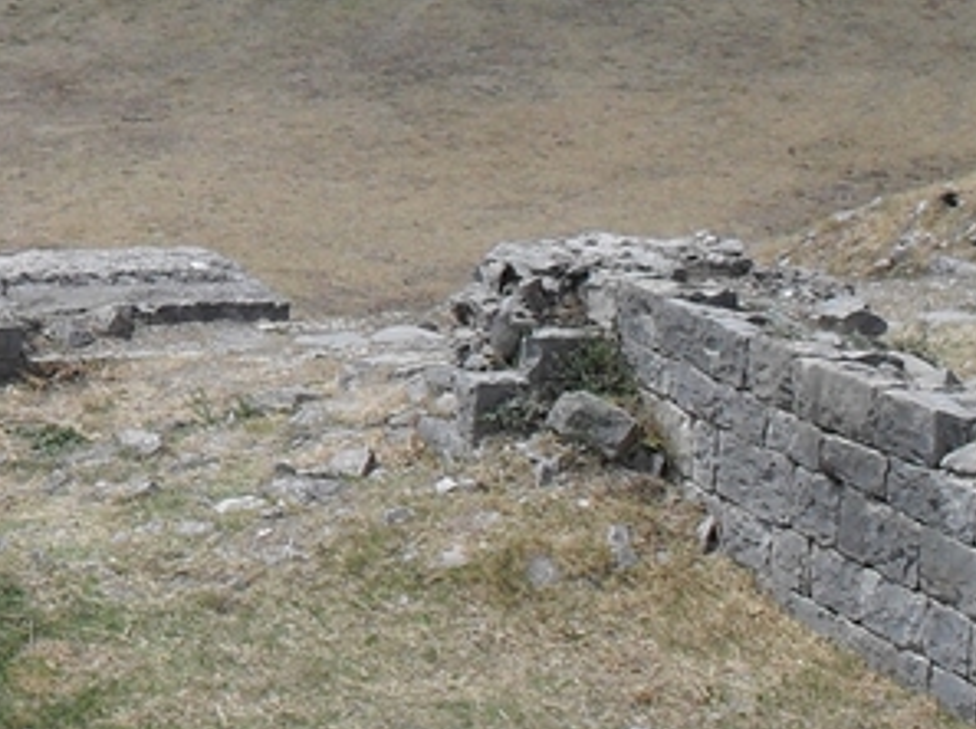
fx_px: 3323
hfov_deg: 16.2
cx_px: -118
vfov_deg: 12.4
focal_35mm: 118
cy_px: 20
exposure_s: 1/350
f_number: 8.4
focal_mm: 6.3
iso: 100
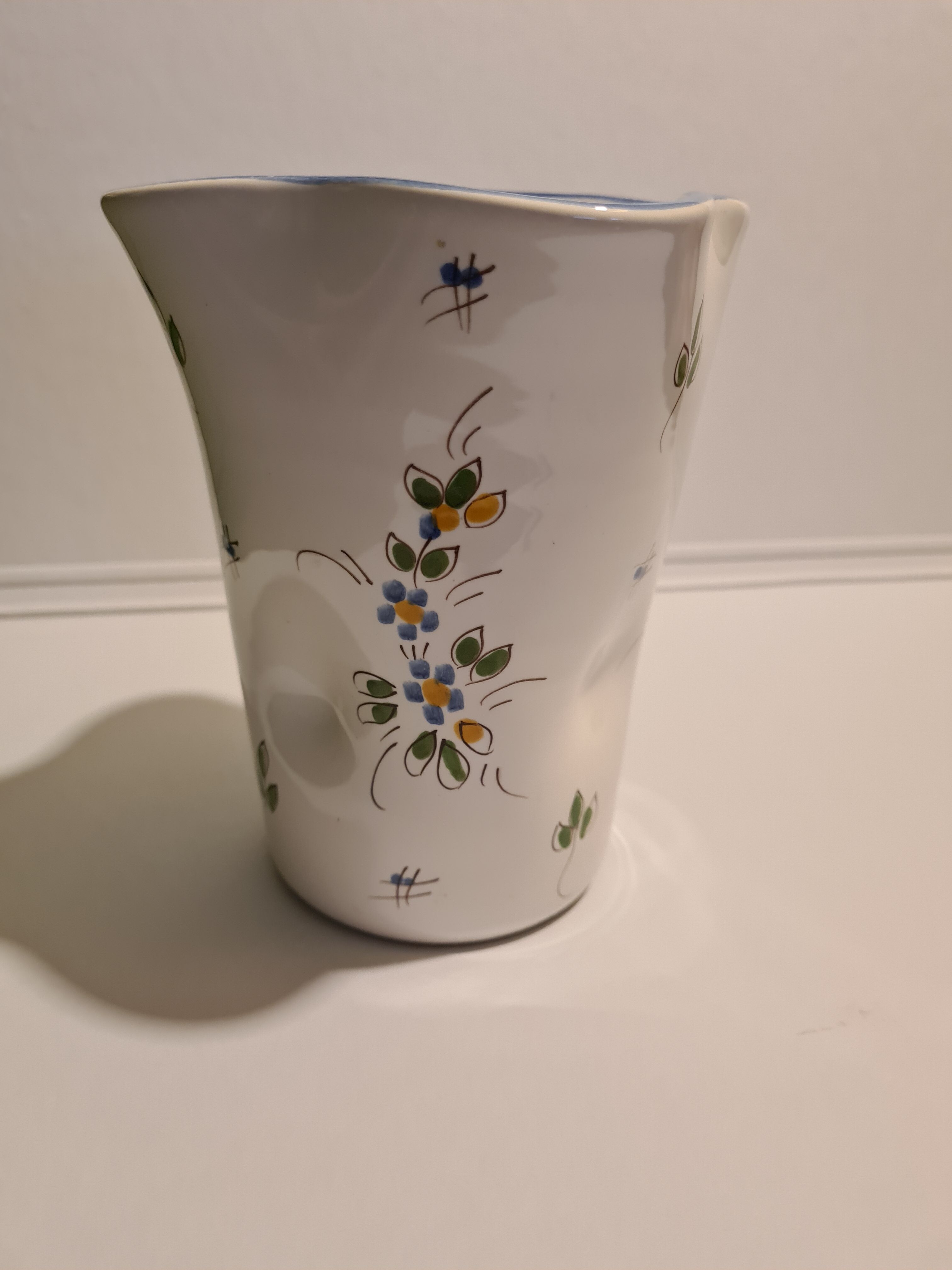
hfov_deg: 53.1
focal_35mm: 26
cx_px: 476
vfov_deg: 67.3
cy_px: 635
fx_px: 953
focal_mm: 5.4
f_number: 1.8
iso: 320
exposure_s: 1/50
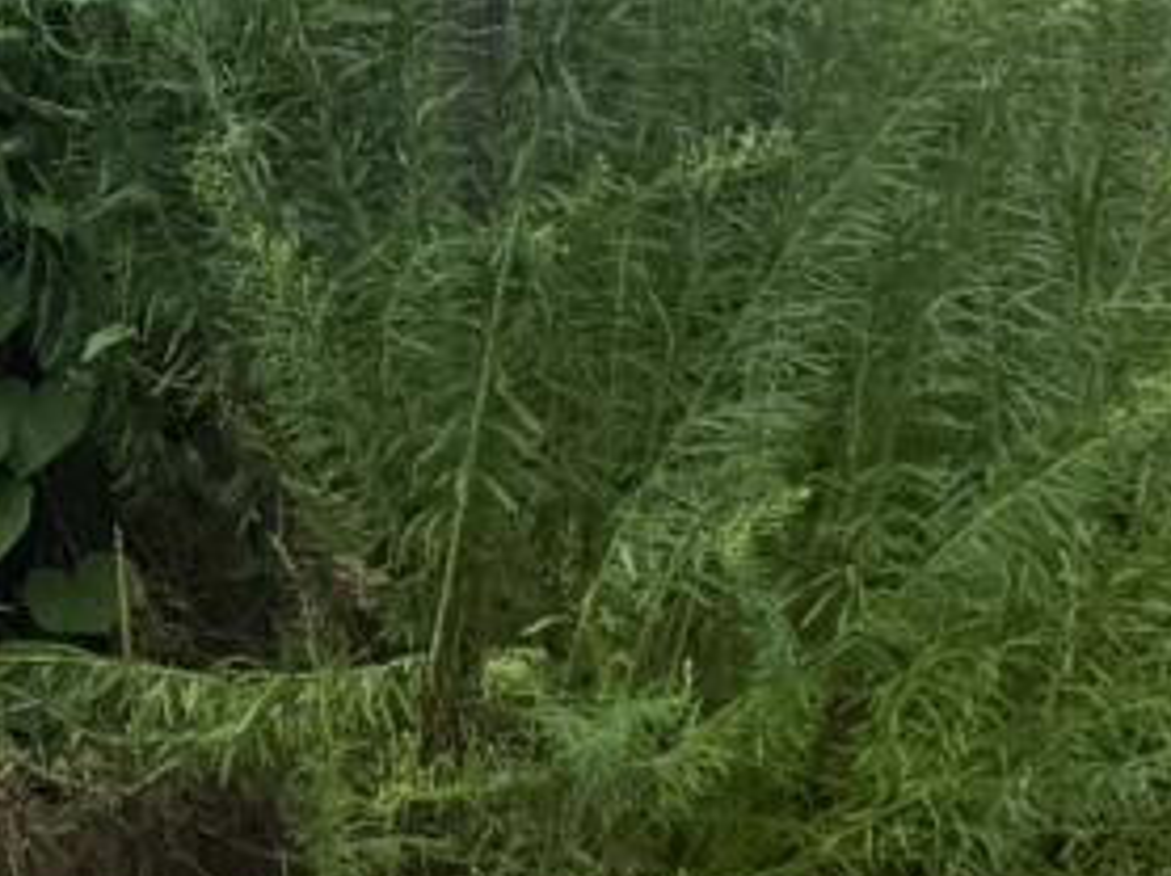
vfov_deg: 8.4
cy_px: 261
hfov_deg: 9.7
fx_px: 5982
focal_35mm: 177
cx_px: -1756
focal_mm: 6.76
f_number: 1.78
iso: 100
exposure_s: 1/1250
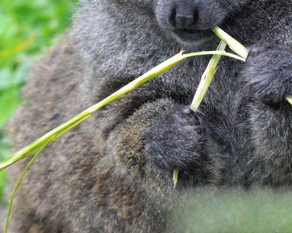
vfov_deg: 4.4
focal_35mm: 353
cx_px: 199
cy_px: 22
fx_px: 3051
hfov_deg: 5.5
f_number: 5.6
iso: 6400
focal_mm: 78
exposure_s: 1/4000
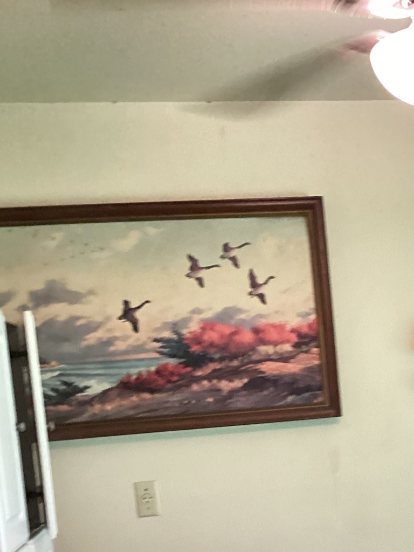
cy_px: 508
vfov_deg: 29.7
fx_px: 989
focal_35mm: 62
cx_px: 405
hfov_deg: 22.8
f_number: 2.4
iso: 320
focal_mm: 3.3
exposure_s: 1/30
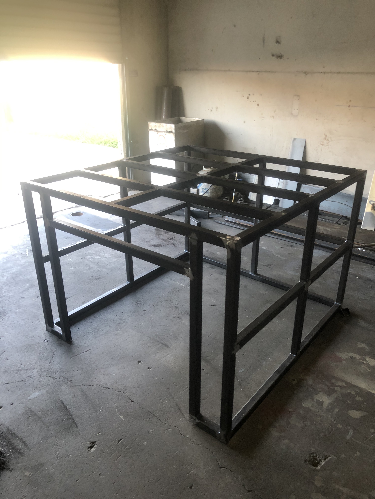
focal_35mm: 28
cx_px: 188
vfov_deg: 63.4
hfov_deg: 49.7
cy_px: 250
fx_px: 404
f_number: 1.8
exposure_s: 1/24
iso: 40
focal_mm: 3.99
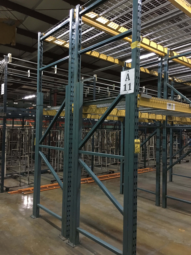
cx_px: 96
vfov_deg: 61.7
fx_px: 213
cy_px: 128
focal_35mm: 29
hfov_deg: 48.2
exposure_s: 1/15
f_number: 2.2
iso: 400
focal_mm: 4.15
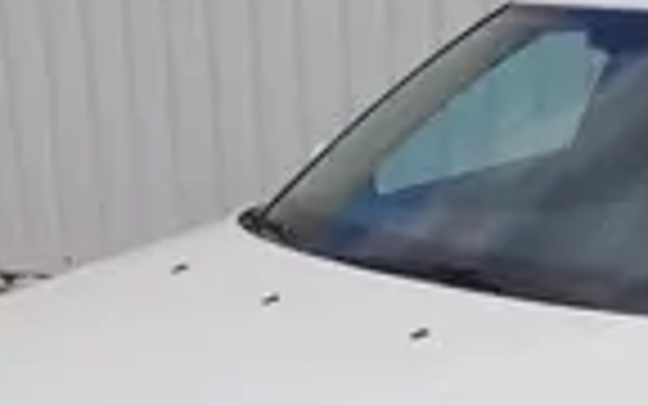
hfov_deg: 22.2
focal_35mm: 92
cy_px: 472
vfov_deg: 13.8
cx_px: 531
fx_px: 1625
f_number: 8
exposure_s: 1/125
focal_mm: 4.6
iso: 80
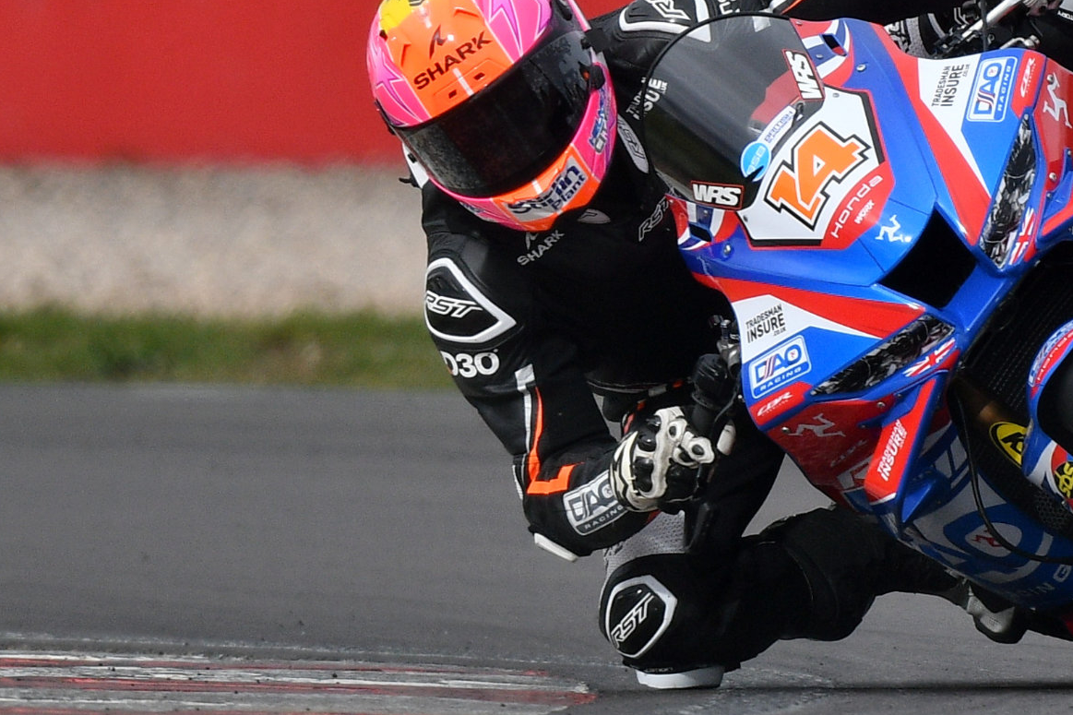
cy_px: 411
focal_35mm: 1720
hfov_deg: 1.2
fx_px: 51255
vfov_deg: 0.8
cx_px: 840
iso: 320
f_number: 5.6
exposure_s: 1/1250
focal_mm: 500
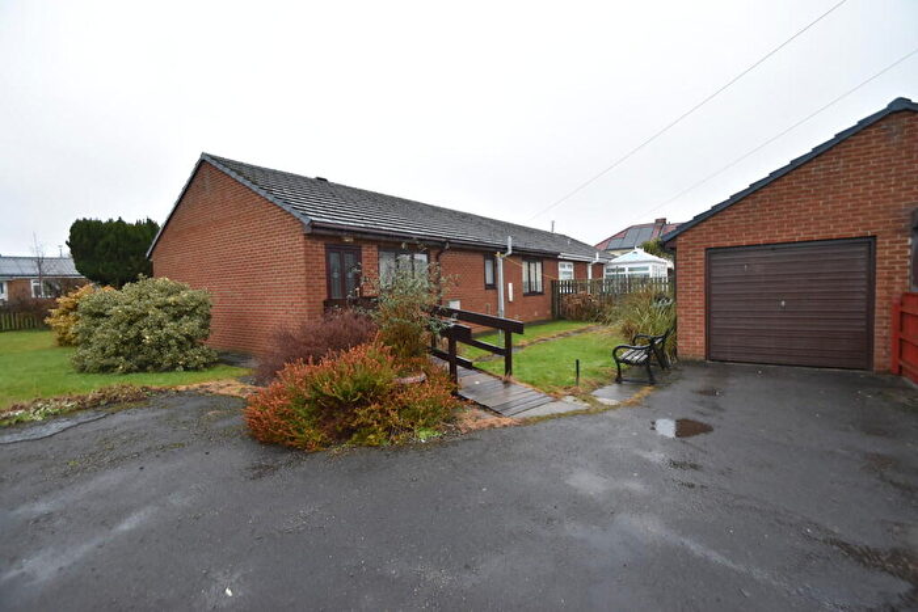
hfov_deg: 100.4
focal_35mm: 15
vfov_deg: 77.4
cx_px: 459
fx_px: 383
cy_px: 306
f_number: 5
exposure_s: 1/100
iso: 800
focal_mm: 10
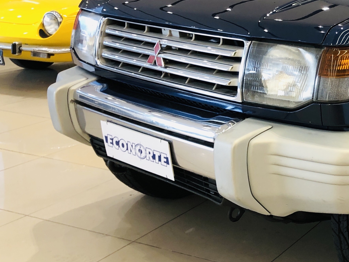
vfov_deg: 22.7
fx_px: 645
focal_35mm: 64
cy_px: 69
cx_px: 367
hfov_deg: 28.0
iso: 40
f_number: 1.8
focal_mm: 3.99
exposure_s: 1/20
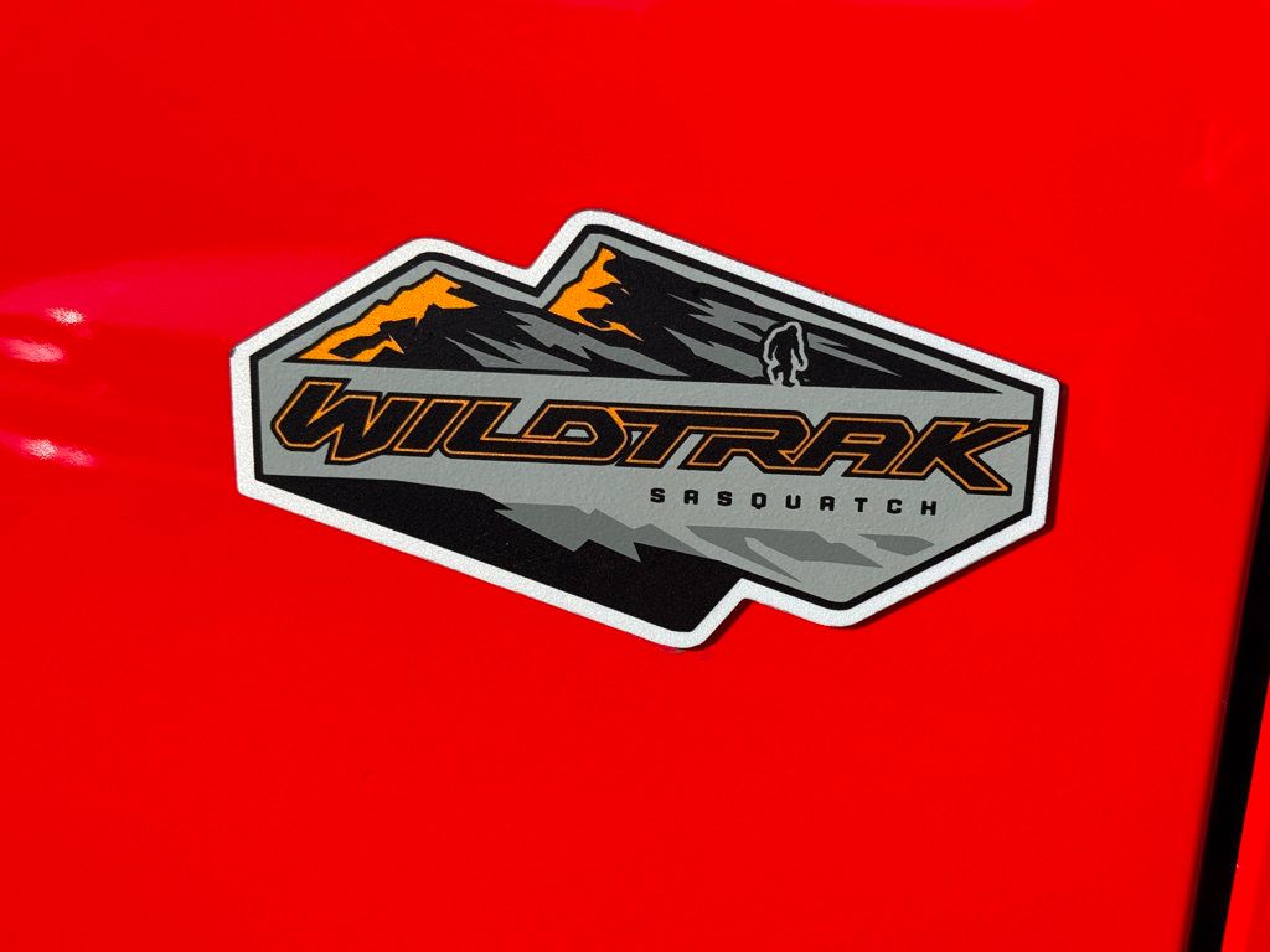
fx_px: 1761
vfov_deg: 30.3
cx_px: 635
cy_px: 476
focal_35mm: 48
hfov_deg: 39.7
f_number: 1.78
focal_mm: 6.76
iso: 64
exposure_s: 1/2033
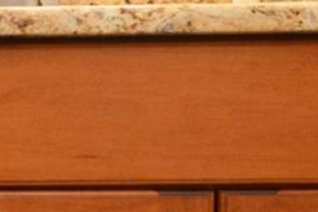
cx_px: -175
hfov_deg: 15.9
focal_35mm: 117
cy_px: 196
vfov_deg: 11.6
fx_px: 1033
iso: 720
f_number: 4
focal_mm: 12
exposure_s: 1/60
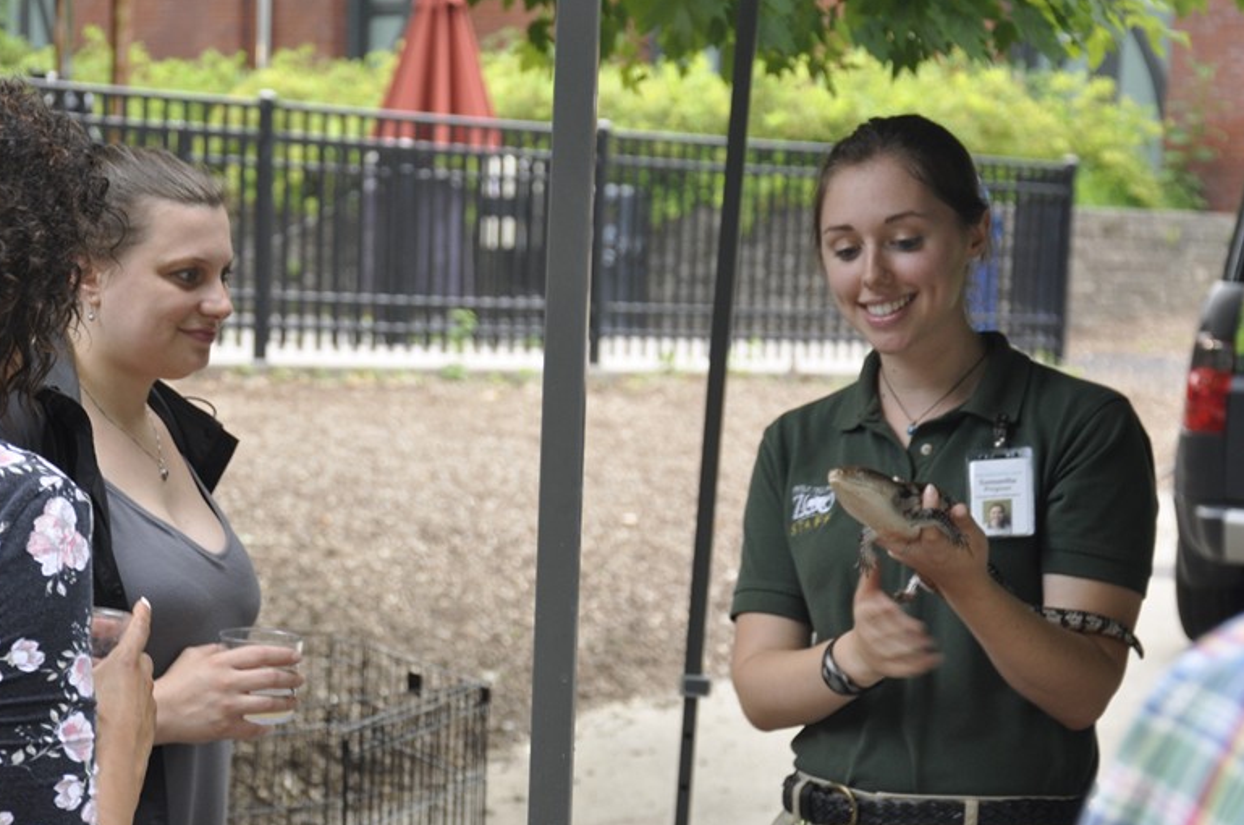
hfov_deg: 16.9
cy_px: 476
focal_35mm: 121
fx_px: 4174
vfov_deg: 11.3
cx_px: 474
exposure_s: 1/30
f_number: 5.3
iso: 400
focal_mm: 62
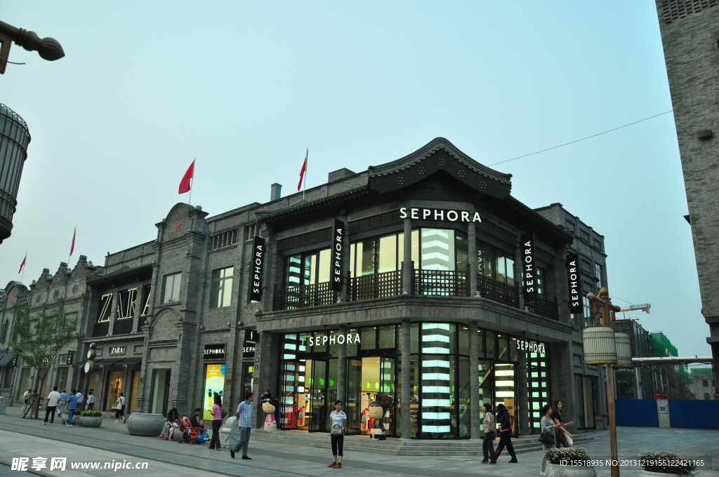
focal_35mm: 27
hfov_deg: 67.4
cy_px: 238
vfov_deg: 47.8
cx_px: 360
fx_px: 539
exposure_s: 1/200
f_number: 5.6
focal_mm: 18
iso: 500
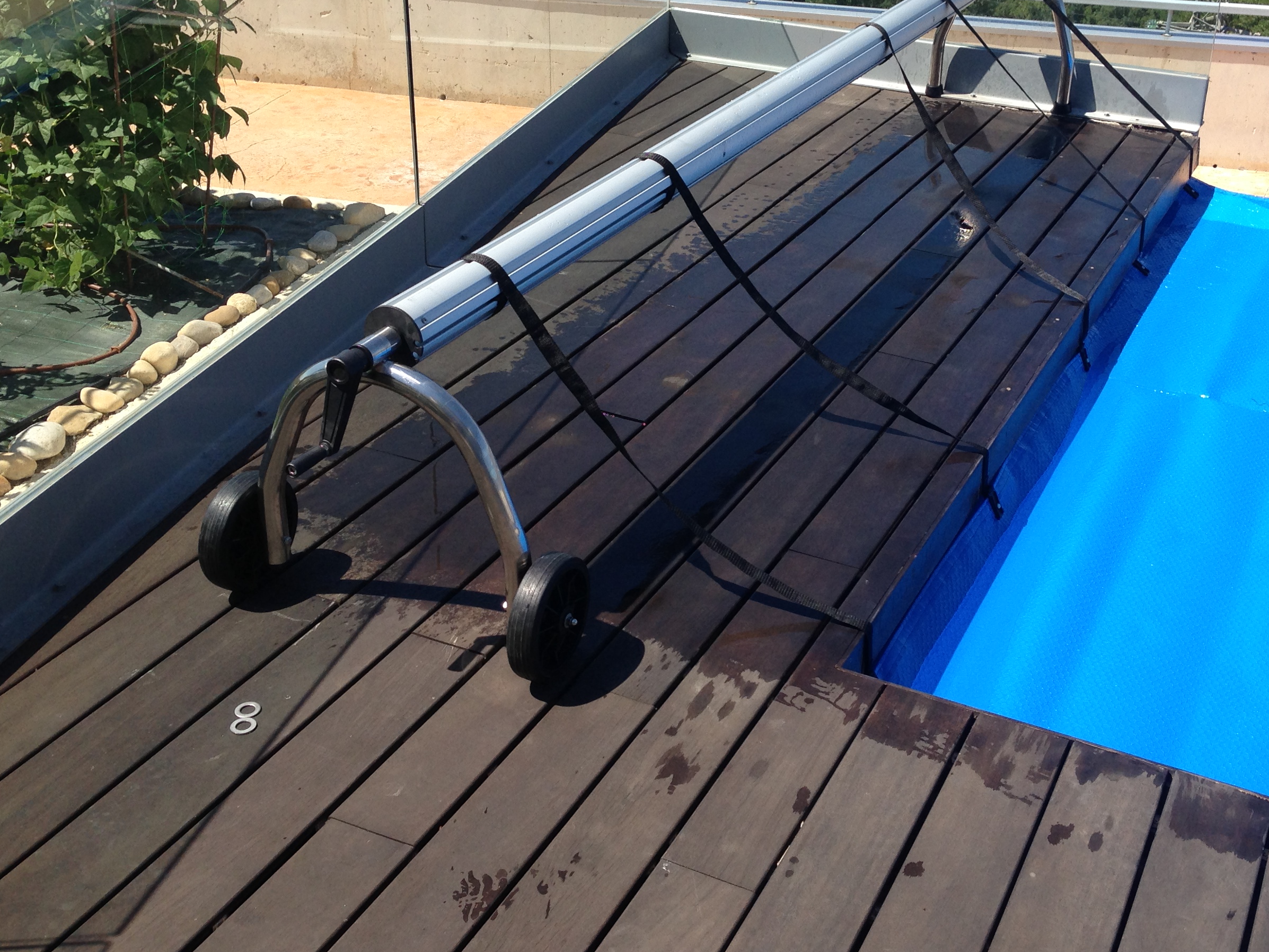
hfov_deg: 41.8
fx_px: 1650
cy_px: 325
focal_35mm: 45
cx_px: 780
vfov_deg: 31.9
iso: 50
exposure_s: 1/1043
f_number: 2.4
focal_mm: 4.13
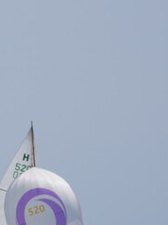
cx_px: -168
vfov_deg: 1.4
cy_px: 128
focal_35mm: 1466
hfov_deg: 1.0
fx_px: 9504
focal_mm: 302
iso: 125
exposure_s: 1/1250
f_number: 5.6
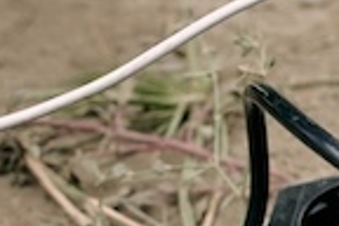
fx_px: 1601
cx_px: 622
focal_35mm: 170
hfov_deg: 11.2
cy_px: 39
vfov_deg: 8.1
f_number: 5
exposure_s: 1/500
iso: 320
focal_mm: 35
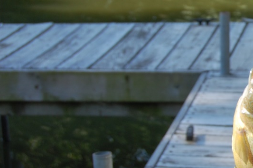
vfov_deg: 7.6
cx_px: 377
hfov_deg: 11.0
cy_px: 75
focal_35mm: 180
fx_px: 1263
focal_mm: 40
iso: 200
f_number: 8
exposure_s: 1/200
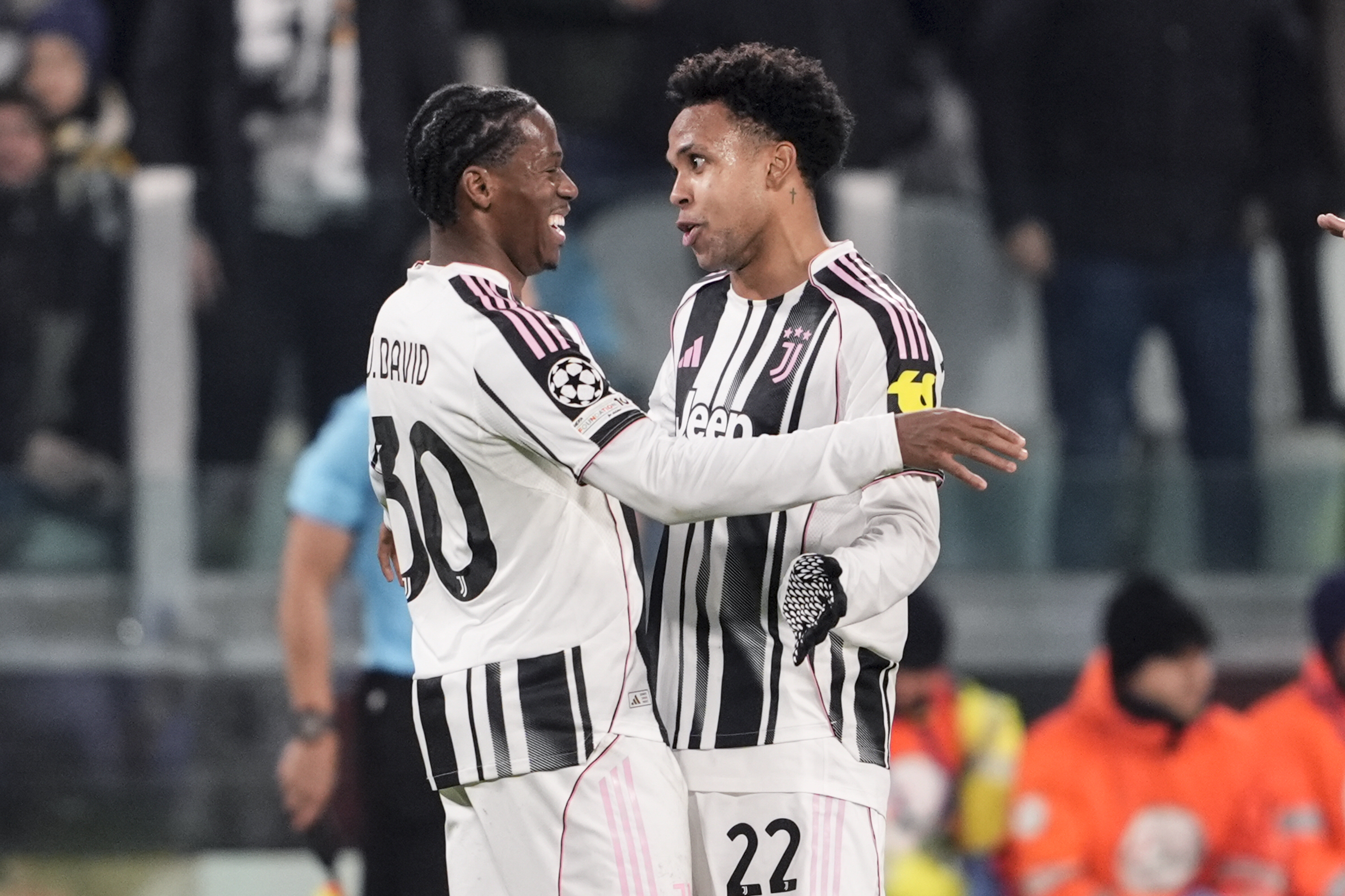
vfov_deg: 3.4
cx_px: 672
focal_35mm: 400
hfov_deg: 5.2
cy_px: 448
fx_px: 14943
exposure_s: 1/1600
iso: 2000
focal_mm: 400
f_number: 2.8
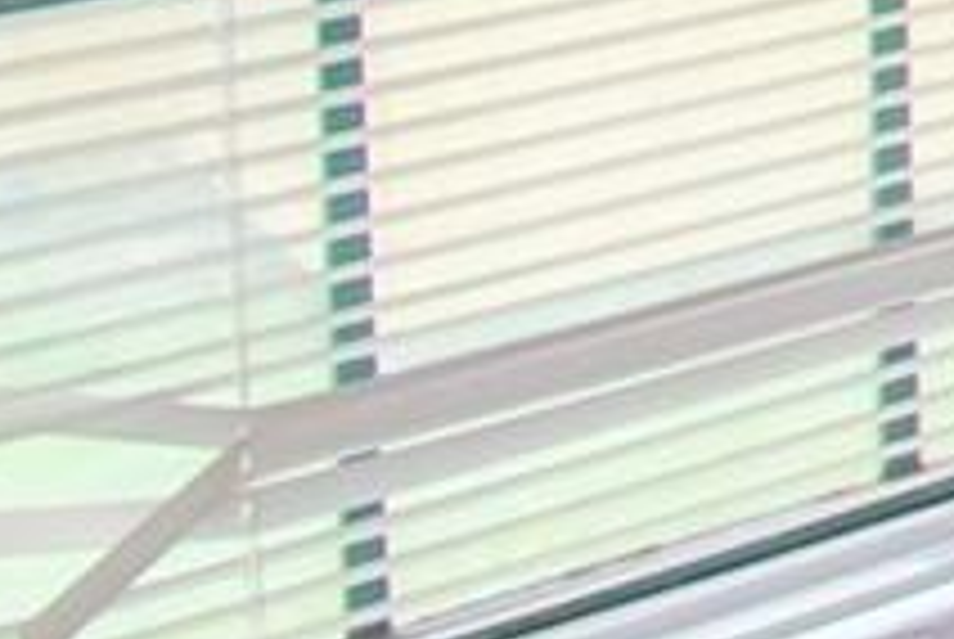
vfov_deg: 10.1
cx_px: 3146
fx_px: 2999
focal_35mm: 113
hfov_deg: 10.2
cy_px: -1044
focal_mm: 10
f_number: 14
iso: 800
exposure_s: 1/200
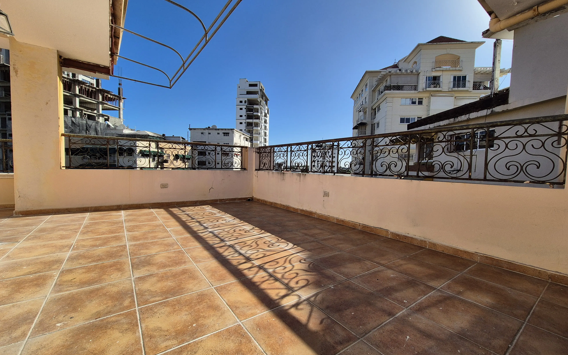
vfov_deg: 78.6
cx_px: 285
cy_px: 182
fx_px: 217
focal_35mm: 14
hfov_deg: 105.3
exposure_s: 1/2888
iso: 50
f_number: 2.2
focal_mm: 2.2
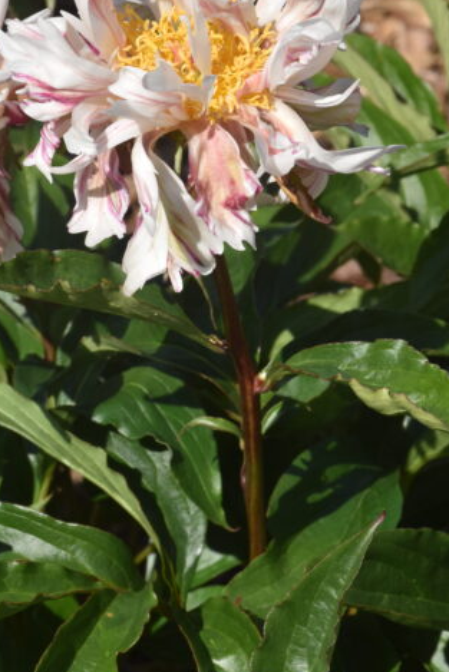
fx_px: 4519
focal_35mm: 242
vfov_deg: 8.5
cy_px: 258
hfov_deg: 5.7
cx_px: 176
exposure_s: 1/250
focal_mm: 105
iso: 250
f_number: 16
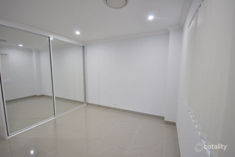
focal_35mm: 15
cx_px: 118
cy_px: 78
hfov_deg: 100.4
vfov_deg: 77.3
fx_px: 98
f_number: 4
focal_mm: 10
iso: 400
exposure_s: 1/60
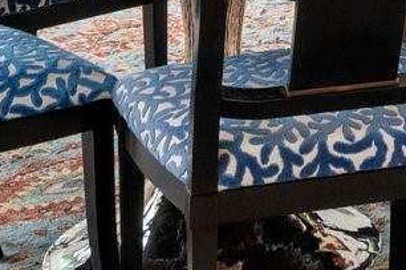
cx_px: 515
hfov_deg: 14.7
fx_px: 1509
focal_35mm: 134
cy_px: -388
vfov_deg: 9.1
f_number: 8
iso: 200
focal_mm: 20
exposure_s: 1/25
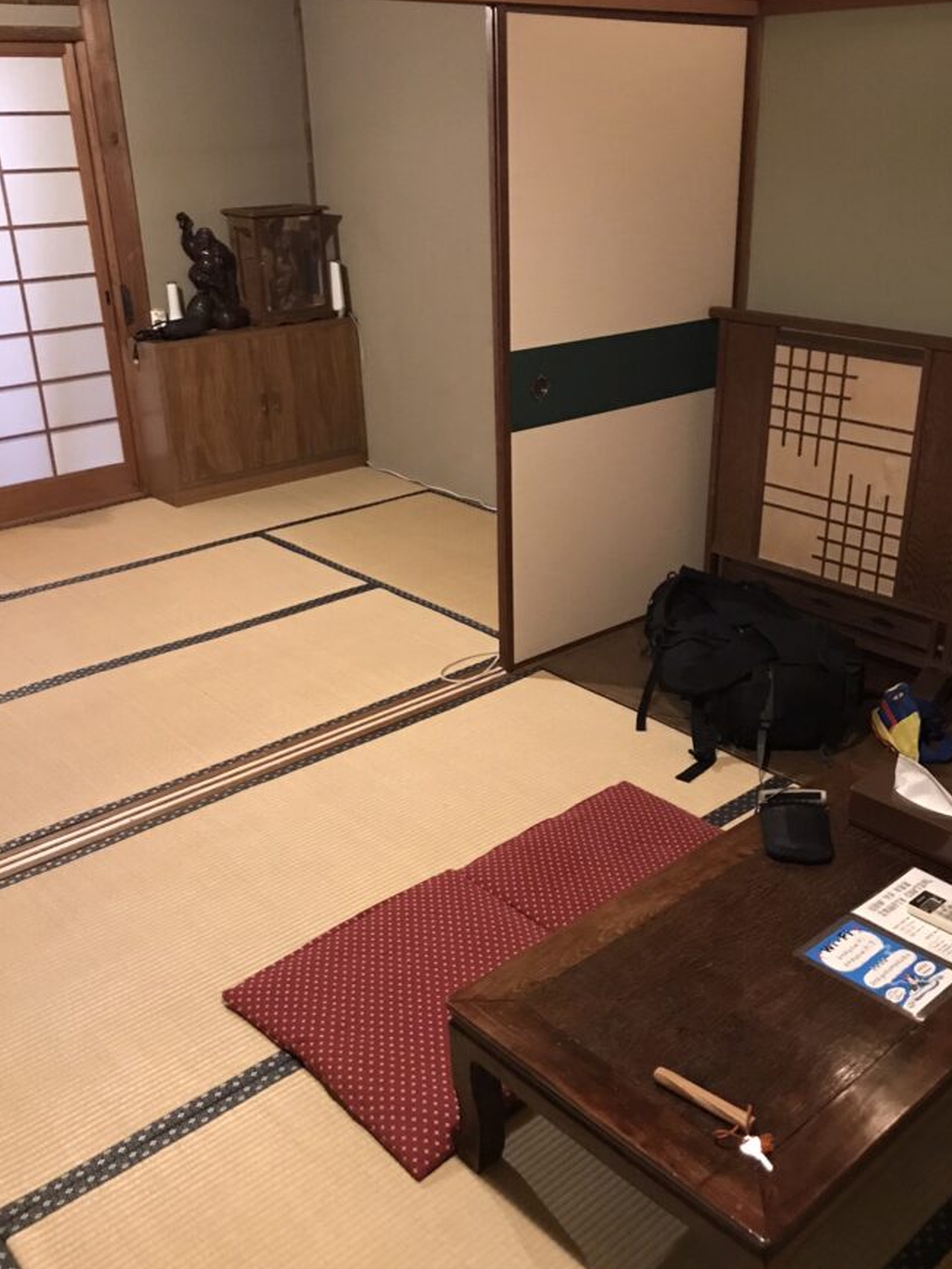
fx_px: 1210
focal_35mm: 33
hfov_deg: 42.9
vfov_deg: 55.3
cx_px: 526
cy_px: 656
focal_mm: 3.99
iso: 100
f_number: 1.8
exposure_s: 1/5
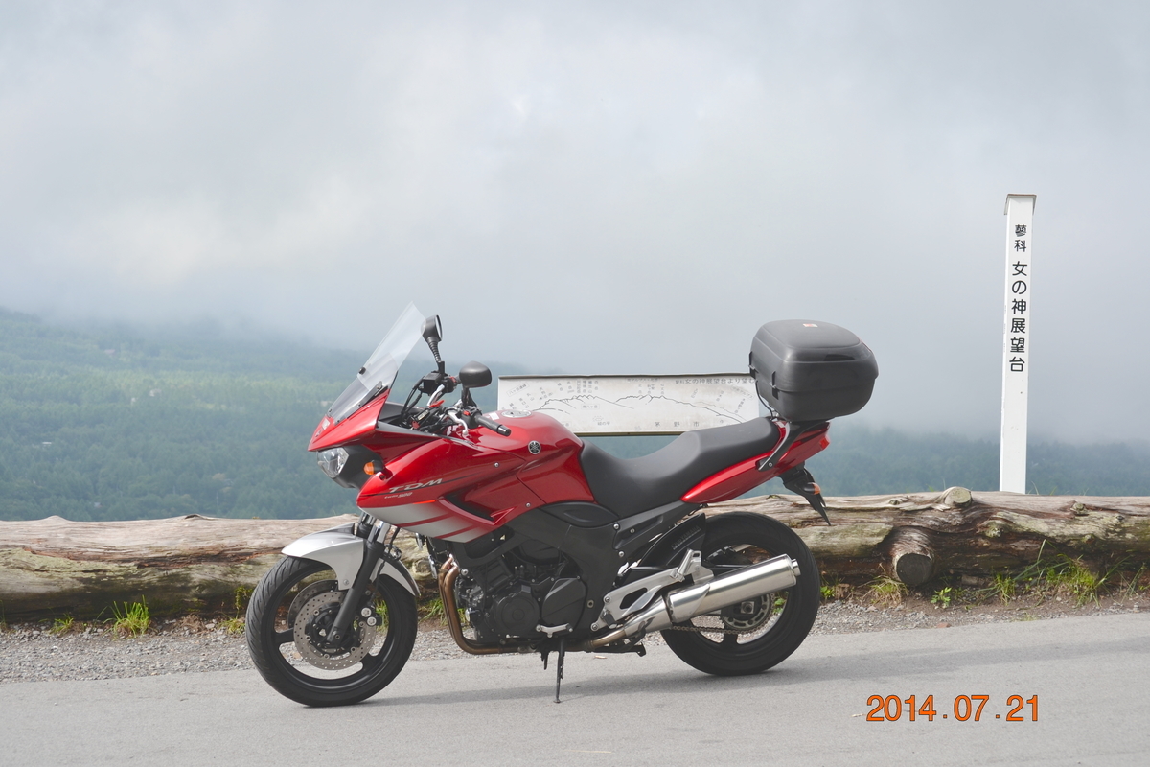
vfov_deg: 15.2
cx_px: 575
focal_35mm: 90
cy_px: 384
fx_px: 2875
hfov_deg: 22.6
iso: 100
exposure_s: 1/200
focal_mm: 60
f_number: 7.1
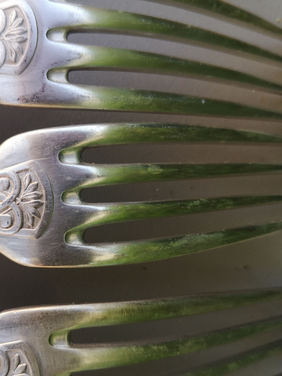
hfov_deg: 37.2
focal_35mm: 38
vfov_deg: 49.0
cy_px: 188
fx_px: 413
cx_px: 87
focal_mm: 3.95
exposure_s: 1/232
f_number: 1.8
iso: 50
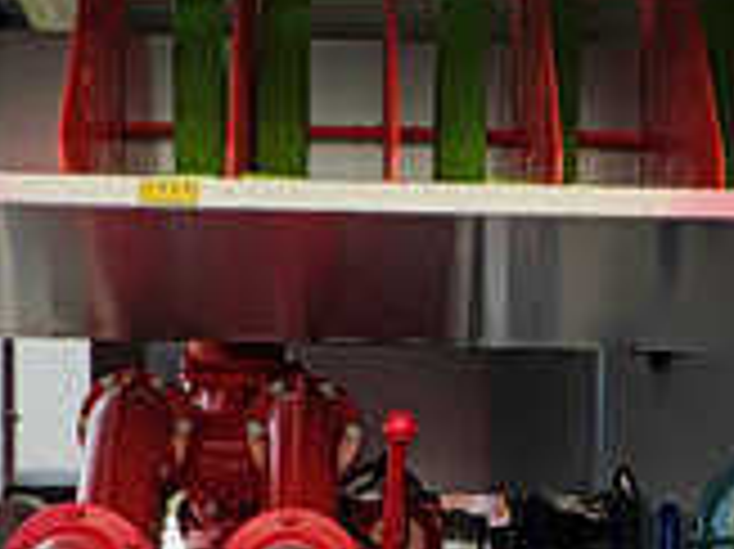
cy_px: 713
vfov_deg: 20.8
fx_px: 1356
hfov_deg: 30.2
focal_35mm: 64
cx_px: 419
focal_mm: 1.82
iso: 50
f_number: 2
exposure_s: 1/410
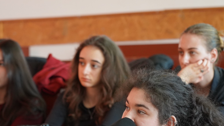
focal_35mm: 181
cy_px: 104
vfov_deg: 6.7
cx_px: 83
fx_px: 1075
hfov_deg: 11.9
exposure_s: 1/160
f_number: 4
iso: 4000
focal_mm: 105
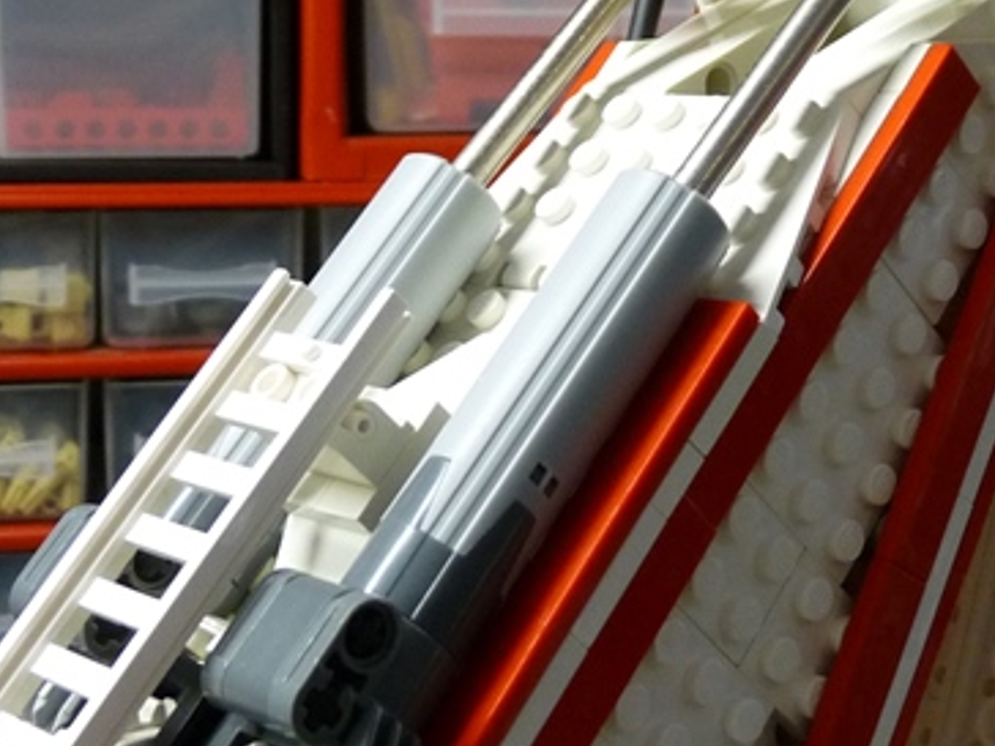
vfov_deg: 19.2
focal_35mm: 76
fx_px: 2185
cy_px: 148
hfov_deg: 25.5
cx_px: 648
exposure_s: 1/30
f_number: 2.8
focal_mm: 4.8
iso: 250
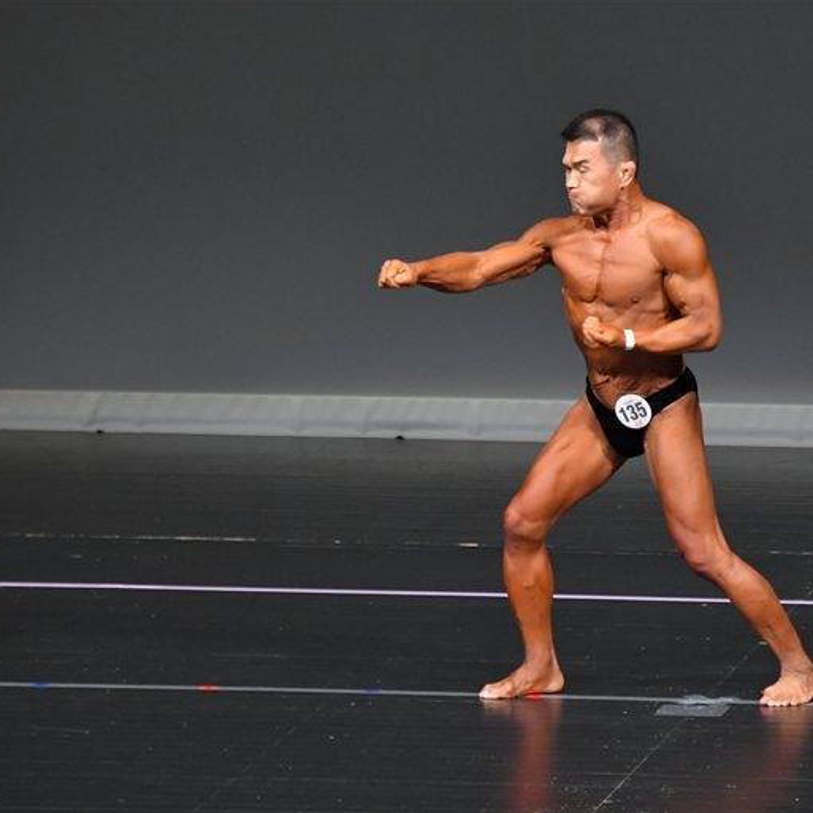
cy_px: 407
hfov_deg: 4.3
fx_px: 10735
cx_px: 590
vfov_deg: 4.3
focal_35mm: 404
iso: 4000
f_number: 5.6
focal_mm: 210
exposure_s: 1/400
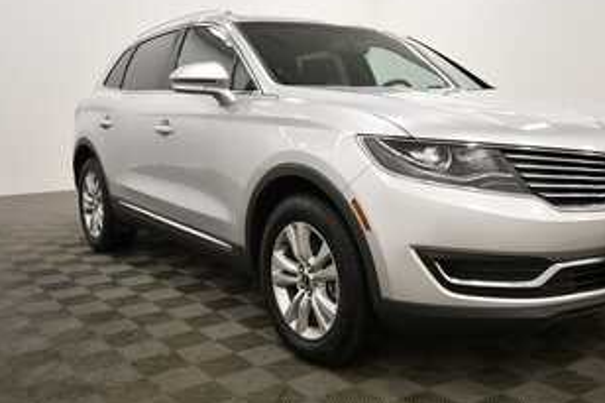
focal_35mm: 39
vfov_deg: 34.2
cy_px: 203
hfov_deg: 49.2
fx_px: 655
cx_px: 373
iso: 800
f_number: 5.6
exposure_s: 1/160
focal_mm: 20
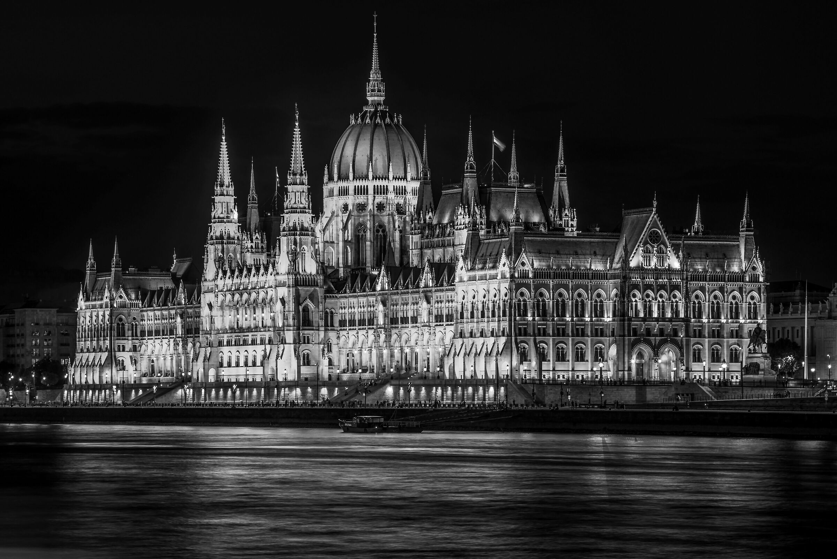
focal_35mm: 105
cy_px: 280
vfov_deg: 13.1
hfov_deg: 19.4
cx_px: 418
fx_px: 2442
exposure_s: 8
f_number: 8
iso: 50
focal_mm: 105
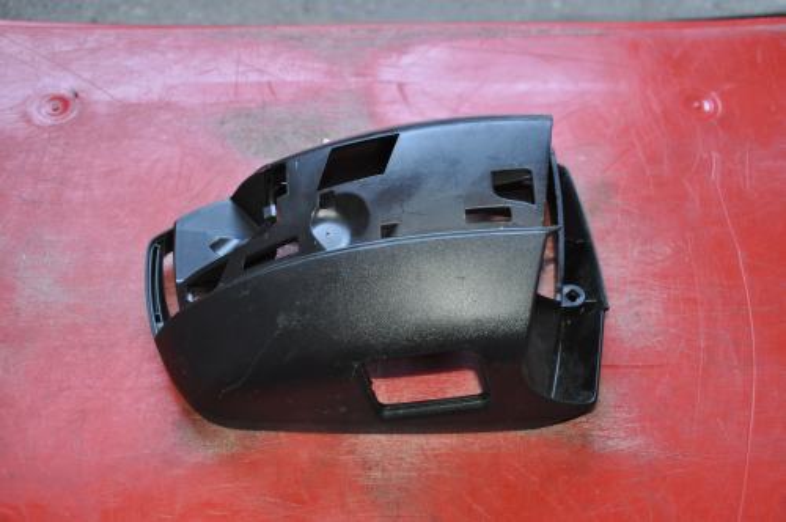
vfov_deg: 23.7
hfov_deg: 35.1
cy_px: 261
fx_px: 1243
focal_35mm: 57
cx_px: 393
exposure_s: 1/60
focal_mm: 38
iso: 800
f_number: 4.5
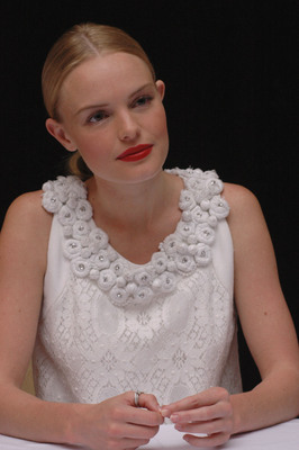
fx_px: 1497
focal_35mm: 120
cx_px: 150
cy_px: 225
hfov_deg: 11.4
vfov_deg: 17.1
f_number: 10
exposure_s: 1/400
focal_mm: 80
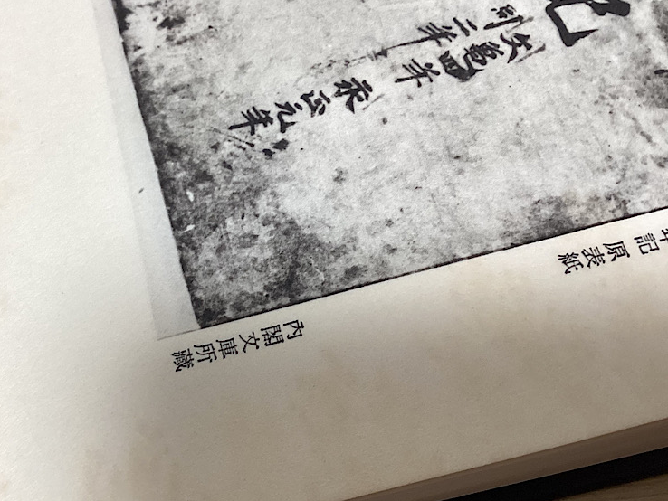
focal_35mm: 42
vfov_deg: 34.3
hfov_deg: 44.2
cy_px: 298
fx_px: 811
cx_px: 230
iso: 100
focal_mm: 3.3
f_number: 2.4
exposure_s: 1/60
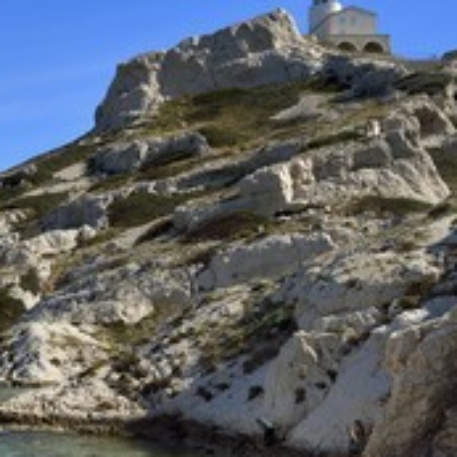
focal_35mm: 66
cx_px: -26
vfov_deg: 26.0
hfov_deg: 24.6
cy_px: 283
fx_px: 986
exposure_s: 1/400
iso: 200
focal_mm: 32
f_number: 11
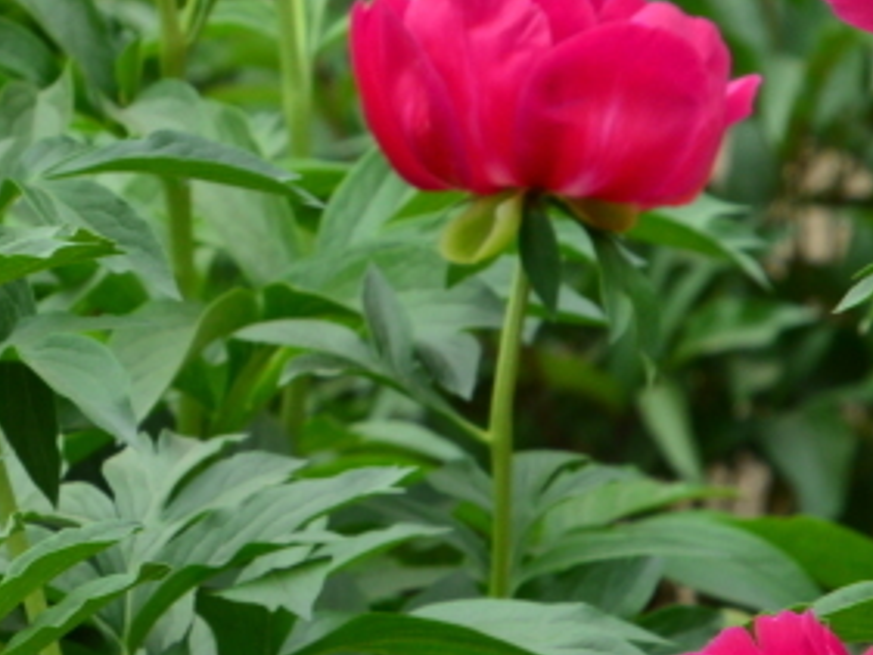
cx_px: 112
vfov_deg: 2.7
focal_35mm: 551
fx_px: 13896
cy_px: 82
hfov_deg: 3.6
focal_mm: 105
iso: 200
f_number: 10
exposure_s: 1/125
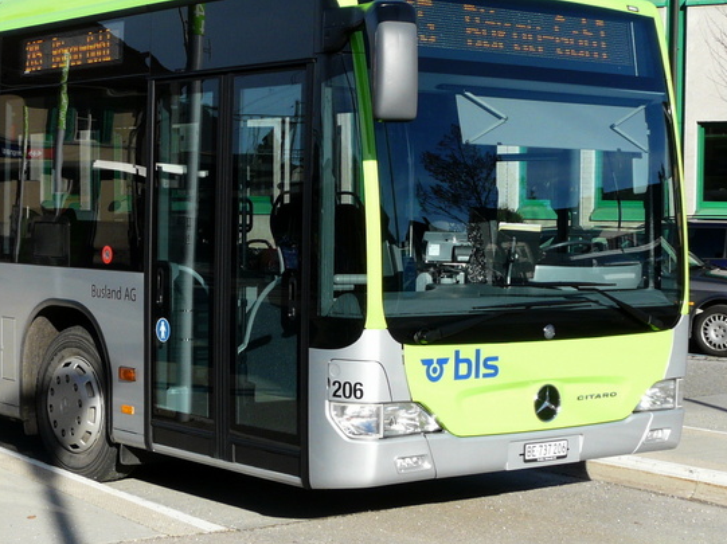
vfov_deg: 19.9
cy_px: 266
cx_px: 198
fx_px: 1553
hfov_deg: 26.1
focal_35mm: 74
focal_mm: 6.5
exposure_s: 1/400
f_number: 5
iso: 100
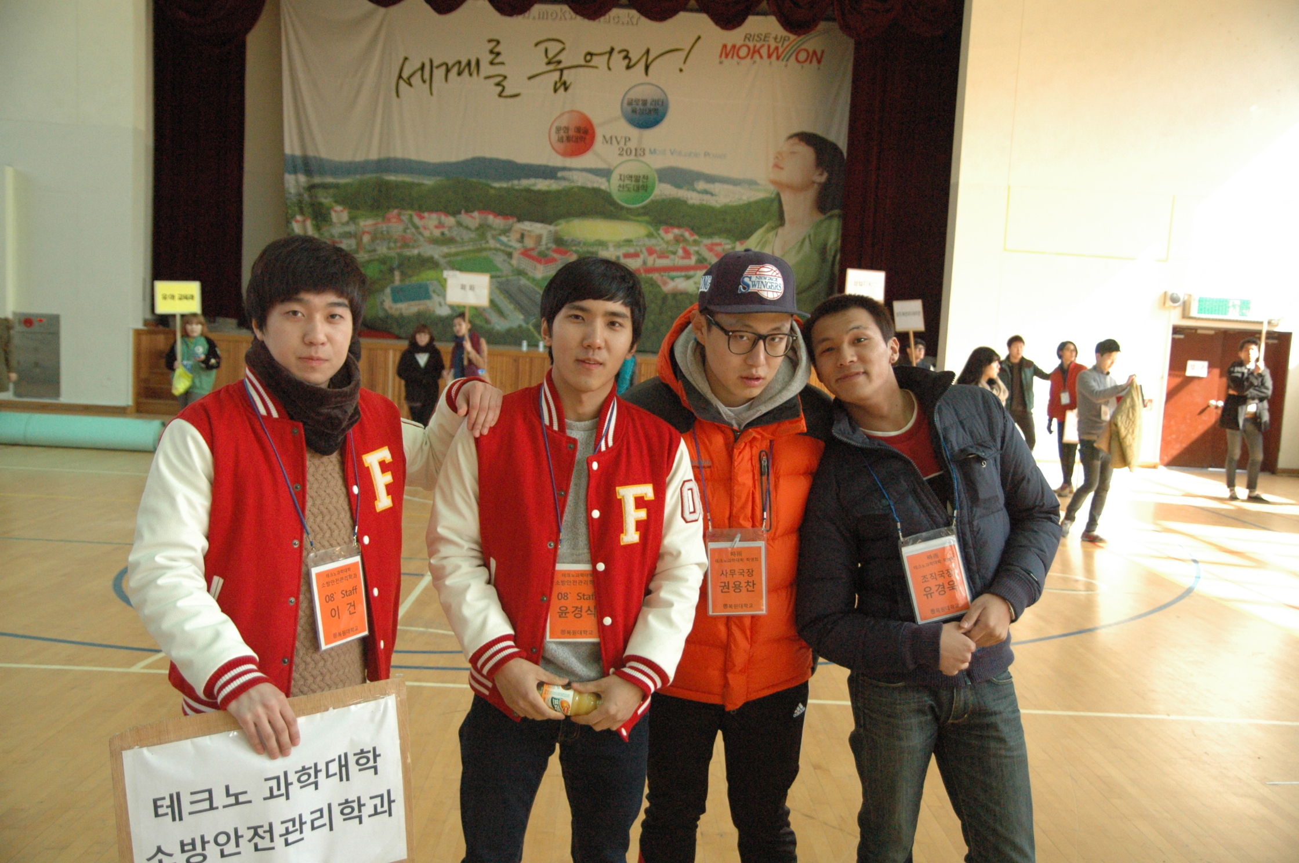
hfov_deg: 57.3
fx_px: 1189
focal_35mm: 33
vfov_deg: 39.9
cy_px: 432
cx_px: 650
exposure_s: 1/1250
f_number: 2.8
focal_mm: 22
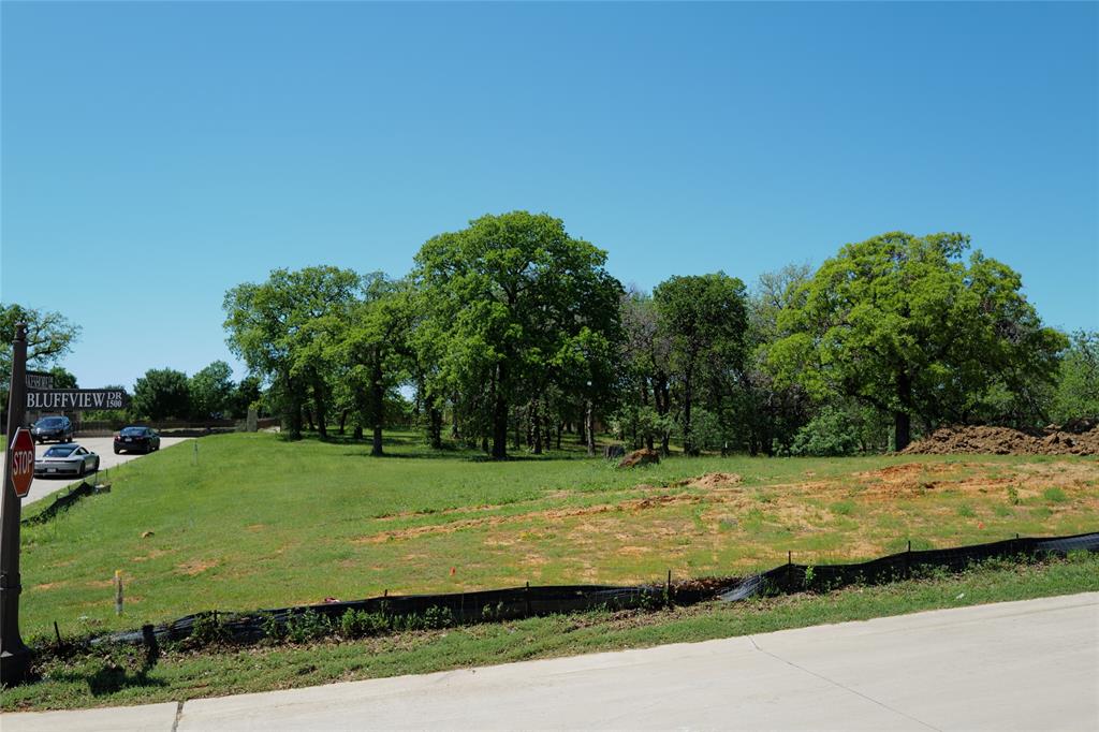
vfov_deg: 46.4
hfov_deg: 65.5
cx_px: 550
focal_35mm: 28
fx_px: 854
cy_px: 366
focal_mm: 28
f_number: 5
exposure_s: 1/500
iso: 100
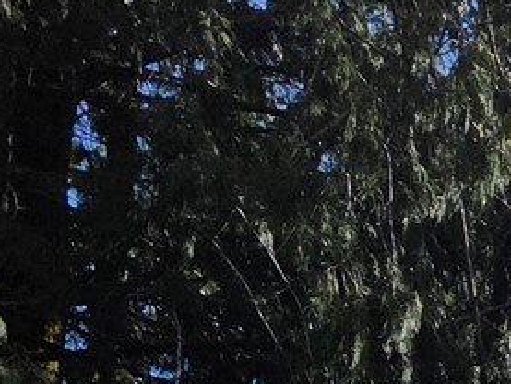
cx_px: 1159
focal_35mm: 75
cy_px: 820
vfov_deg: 15.0
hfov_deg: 16.0
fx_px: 1108
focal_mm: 2.2
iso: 40
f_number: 1.9
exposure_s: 1/3177
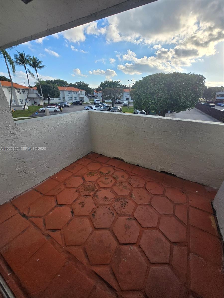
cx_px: 112
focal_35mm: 13
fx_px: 112
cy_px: 149
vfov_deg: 106.2
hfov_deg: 89.9
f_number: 2.2
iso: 25
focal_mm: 1.7
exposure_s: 1/767
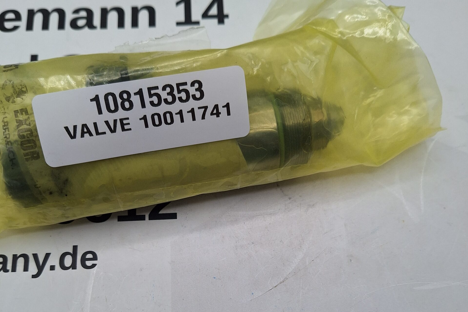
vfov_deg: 39.7
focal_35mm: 32
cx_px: 234
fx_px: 416
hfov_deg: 58.7
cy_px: 245
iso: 40
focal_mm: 5.54
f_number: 1.8
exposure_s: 1/234
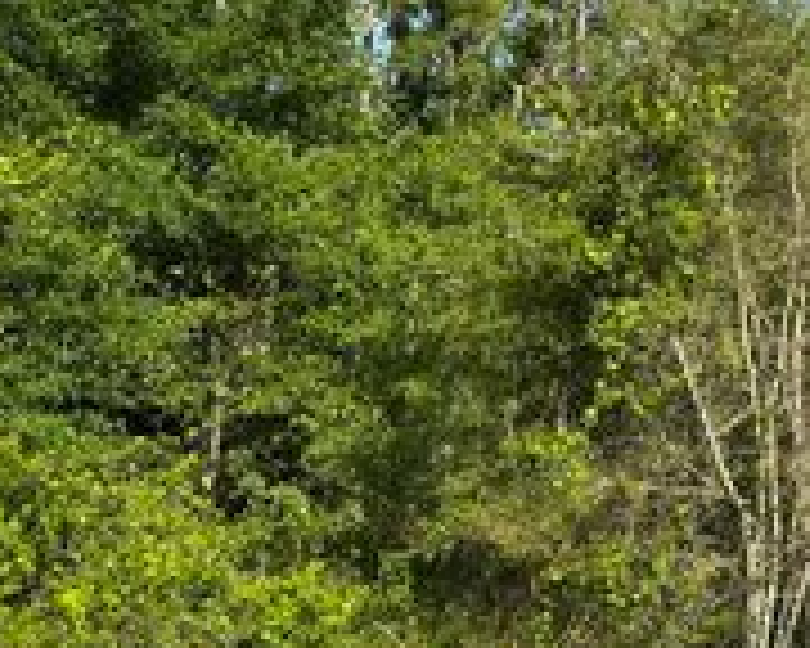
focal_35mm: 65
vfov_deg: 23.5
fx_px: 1558
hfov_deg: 26.7
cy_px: 263
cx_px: 904
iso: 80
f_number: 1.78
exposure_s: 1/3058
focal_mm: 6.86
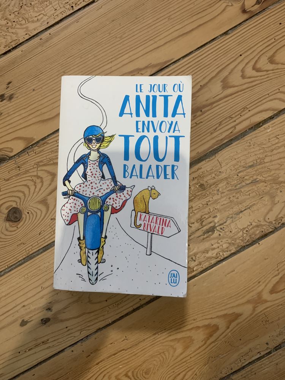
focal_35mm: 26
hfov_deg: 53.1
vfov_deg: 67.3
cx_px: 142
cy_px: 190
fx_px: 285
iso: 320
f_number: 1.8
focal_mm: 4.25
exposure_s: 1/60
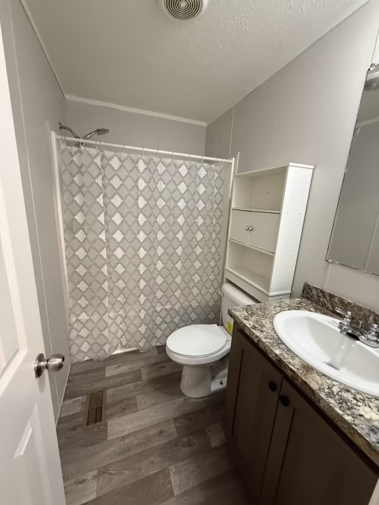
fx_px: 204
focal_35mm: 14
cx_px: 190
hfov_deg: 85.7
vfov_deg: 102.1
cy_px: 252
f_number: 2.2
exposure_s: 1/60
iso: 500
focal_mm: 2.22
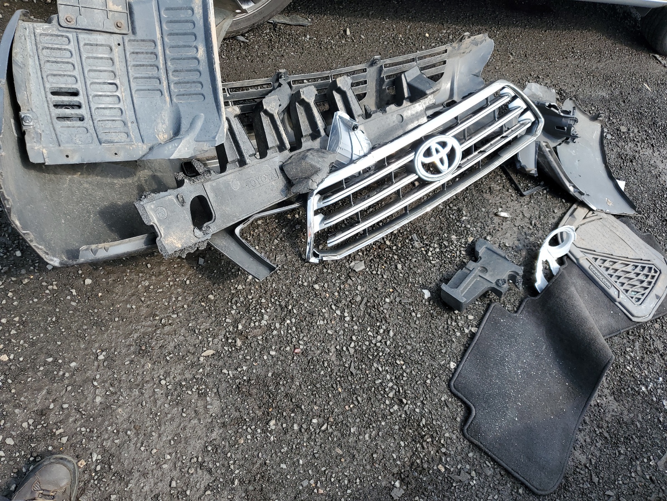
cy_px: 250
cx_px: 334
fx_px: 501
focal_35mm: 26
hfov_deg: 67.3
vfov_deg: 53.1
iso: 50
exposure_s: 1/1000
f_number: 1.5
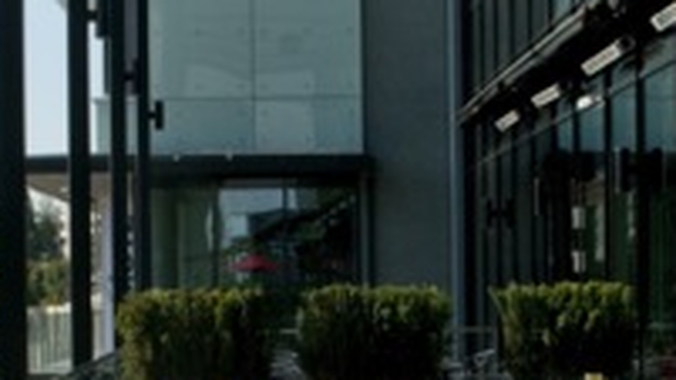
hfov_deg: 22.9
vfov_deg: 12.9
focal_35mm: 93
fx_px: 1667
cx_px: 314
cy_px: 363
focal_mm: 18
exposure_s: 1/350
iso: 200
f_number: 11
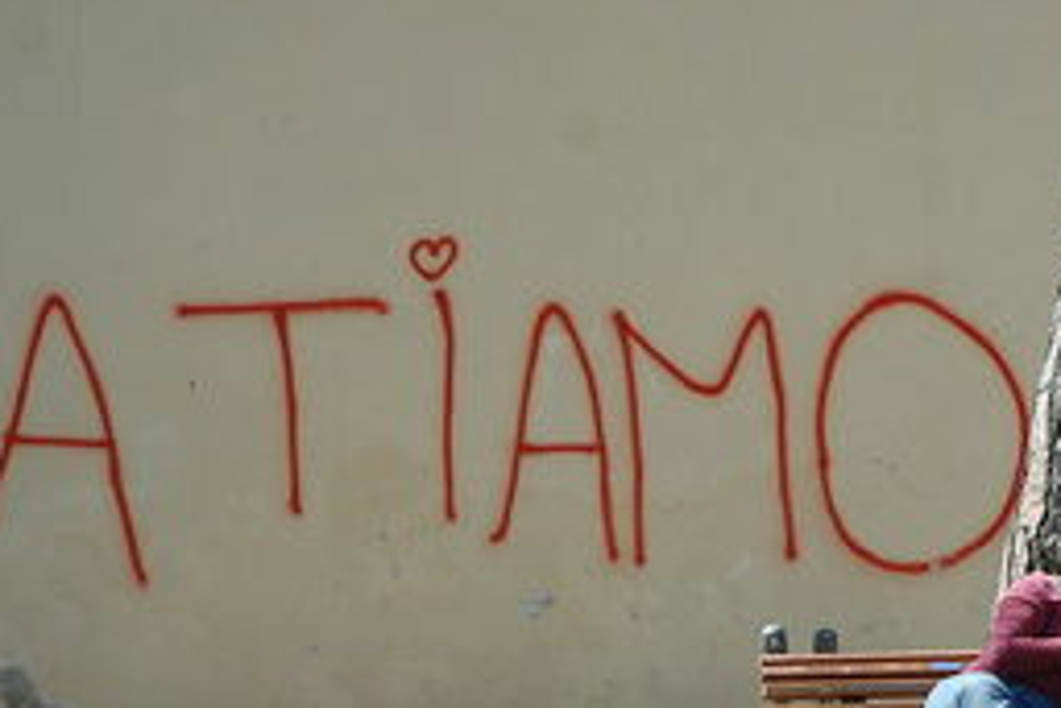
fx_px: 15044
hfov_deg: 4.0
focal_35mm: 510
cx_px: 303
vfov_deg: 2.7
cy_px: 449
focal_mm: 145
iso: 200
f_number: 8
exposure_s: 1/200
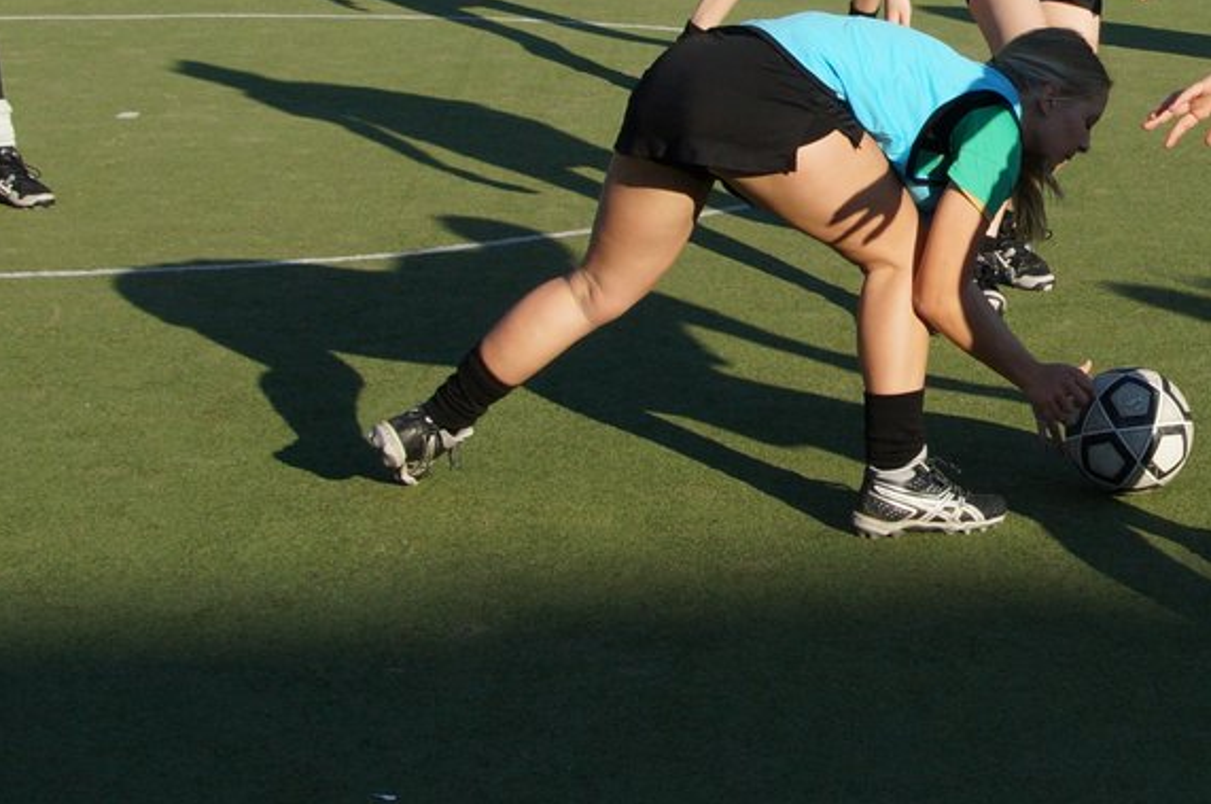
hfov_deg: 28.6
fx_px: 2351
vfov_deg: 19.1
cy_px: 104
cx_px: 842
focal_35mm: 70
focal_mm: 26
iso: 320
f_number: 8
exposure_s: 1/640
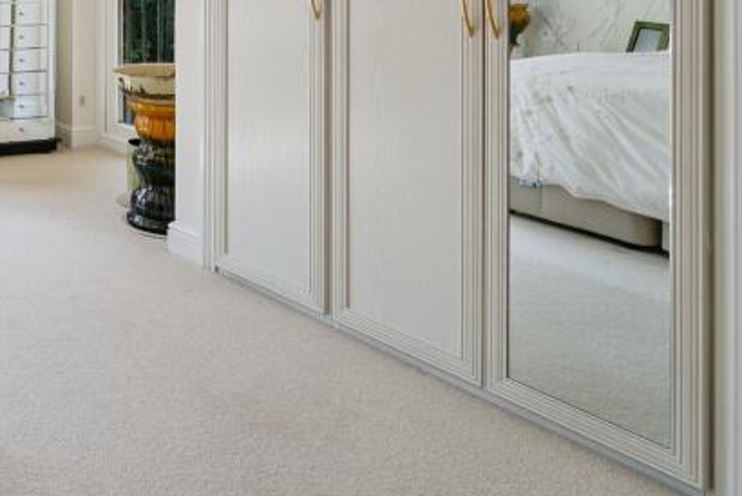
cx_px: -179
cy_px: -33
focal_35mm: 40
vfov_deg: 30.4
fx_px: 825
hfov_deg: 35.9
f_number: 5.6
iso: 640
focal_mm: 16
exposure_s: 1/160
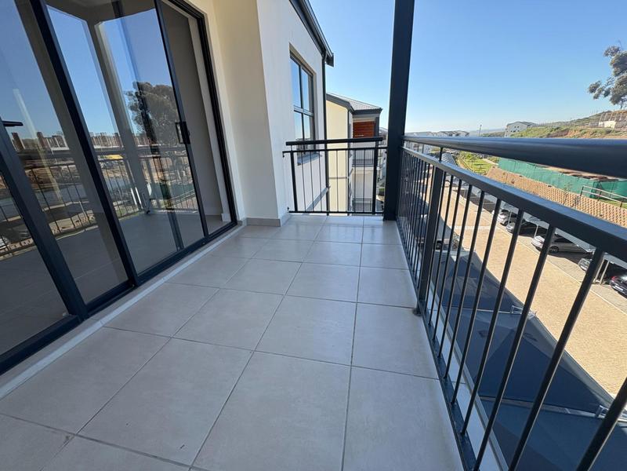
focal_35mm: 14
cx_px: 314
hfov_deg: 102.1
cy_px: 236
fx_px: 254
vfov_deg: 85.7
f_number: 2.2
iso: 64
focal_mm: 2.22
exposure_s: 1/720
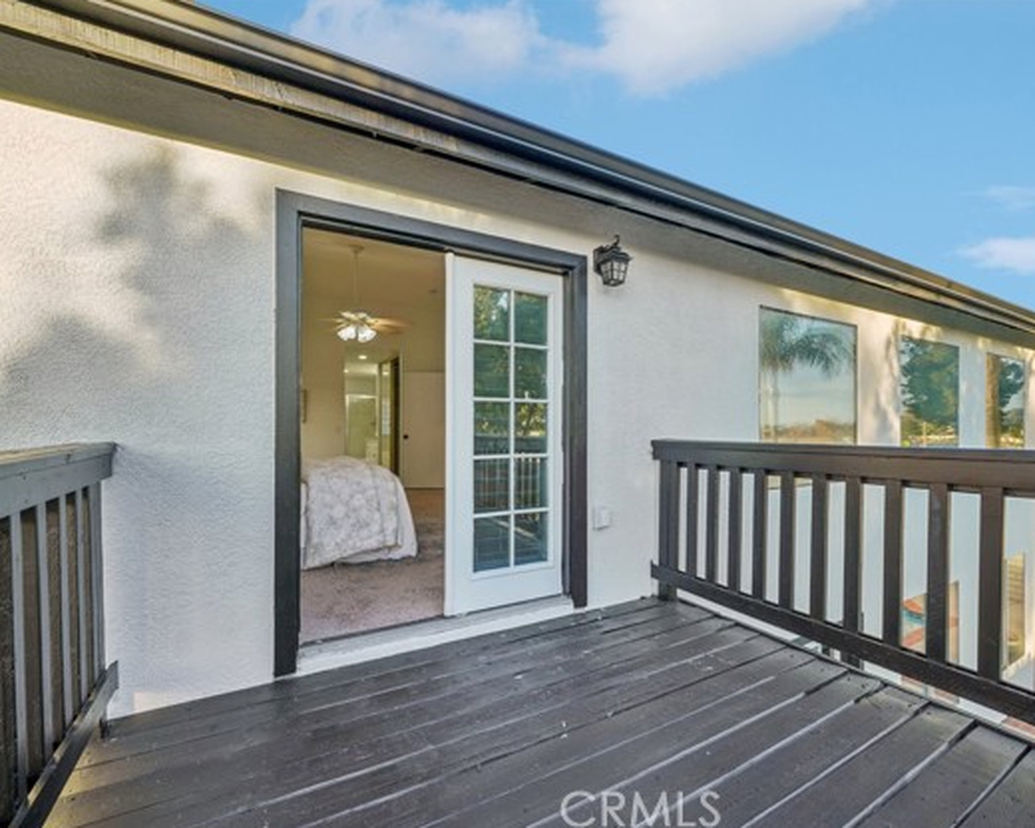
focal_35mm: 15
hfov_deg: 96.7
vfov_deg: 84.0
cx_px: 539
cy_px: 414
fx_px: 459
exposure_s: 1/40
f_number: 8
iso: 100
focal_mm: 13
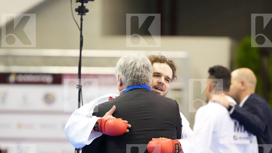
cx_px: 143
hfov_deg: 5.6
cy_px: 96
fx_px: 2762
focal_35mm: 383
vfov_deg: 3.2
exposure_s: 1/1000
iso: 6400
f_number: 2.8
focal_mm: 200
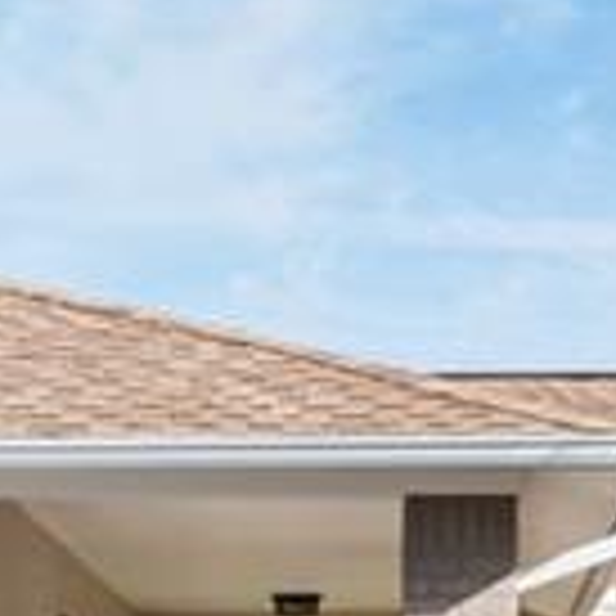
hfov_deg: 12.5
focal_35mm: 140
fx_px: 2819
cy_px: 866
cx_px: 211
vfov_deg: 12.0
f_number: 8
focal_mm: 22
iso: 320
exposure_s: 1/400
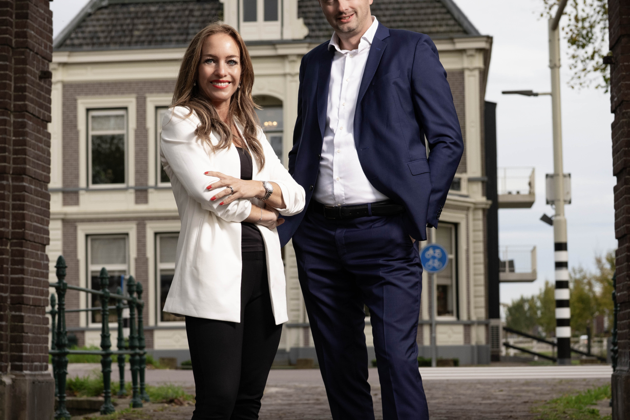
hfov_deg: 22.6
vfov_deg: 15.2
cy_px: 230
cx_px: 284
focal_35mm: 90
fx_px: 1575
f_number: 4
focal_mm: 50
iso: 400
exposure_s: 1/500
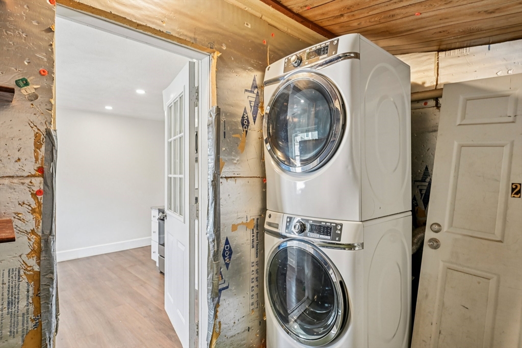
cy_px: 174
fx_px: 290
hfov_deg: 84.0
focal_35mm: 20
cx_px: 261
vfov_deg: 61.9
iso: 400
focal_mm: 20
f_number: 8
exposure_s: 1/8
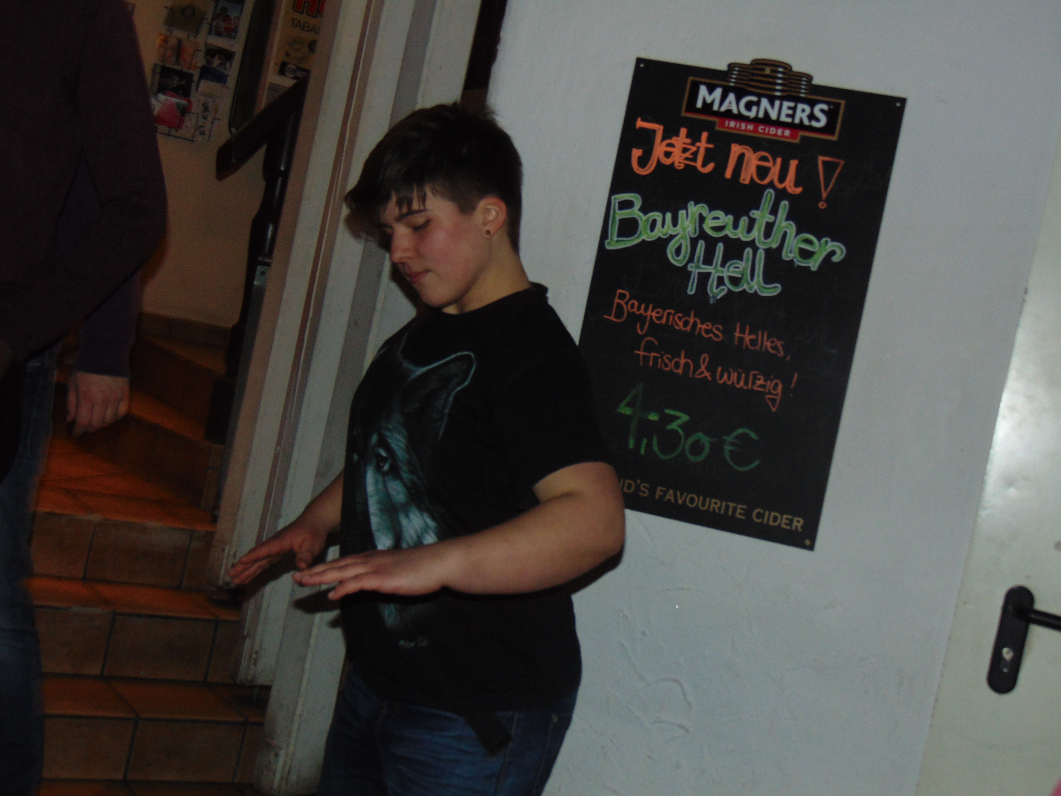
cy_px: 398
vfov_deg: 29.1
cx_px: 530
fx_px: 1533
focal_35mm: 50
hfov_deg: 38.2
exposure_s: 1/8
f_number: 3.5
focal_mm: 9
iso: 200
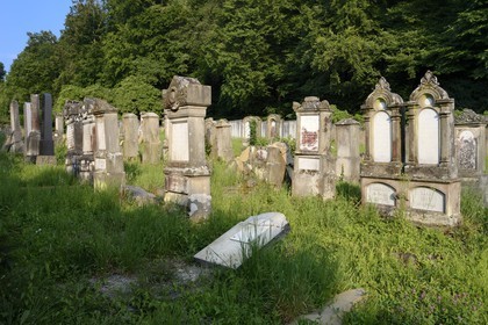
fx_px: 420
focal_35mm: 31
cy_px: 162
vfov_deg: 42.3
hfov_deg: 60.3
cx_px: 244
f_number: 11
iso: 200
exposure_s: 1/160
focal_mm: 31
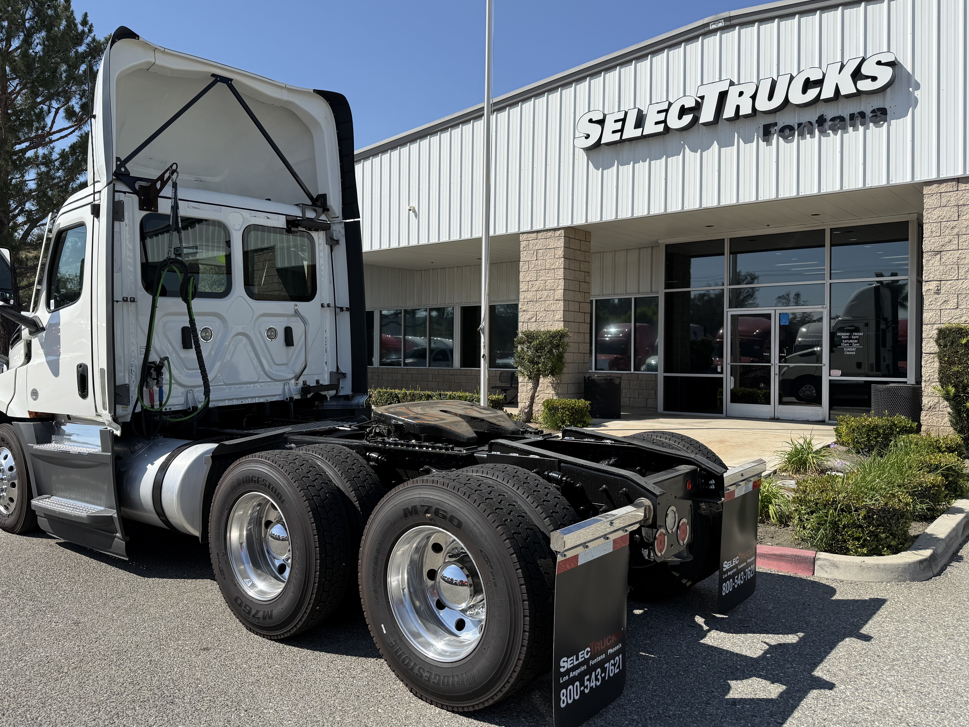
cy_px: 353
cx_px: 426
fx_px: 756
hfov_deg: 65.1
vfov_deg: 51.3
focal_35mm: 27
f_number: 1.78
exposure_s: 1/4673
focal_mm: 6.76
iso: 80
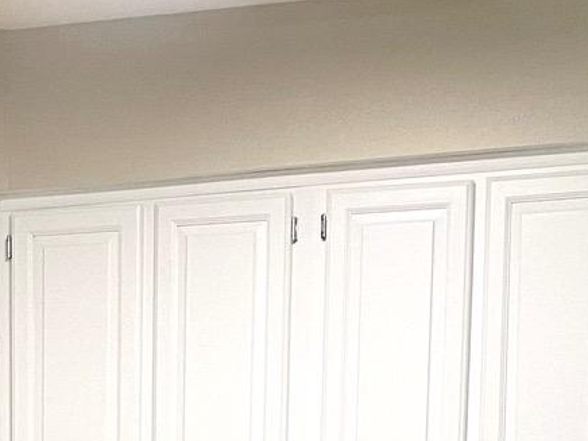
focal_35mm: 122
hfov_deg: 15.8
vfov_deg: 11.0
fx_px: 2072
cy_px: 901
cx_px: -7
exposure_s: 1/60
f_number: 1.8
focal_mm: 4.25
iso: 100
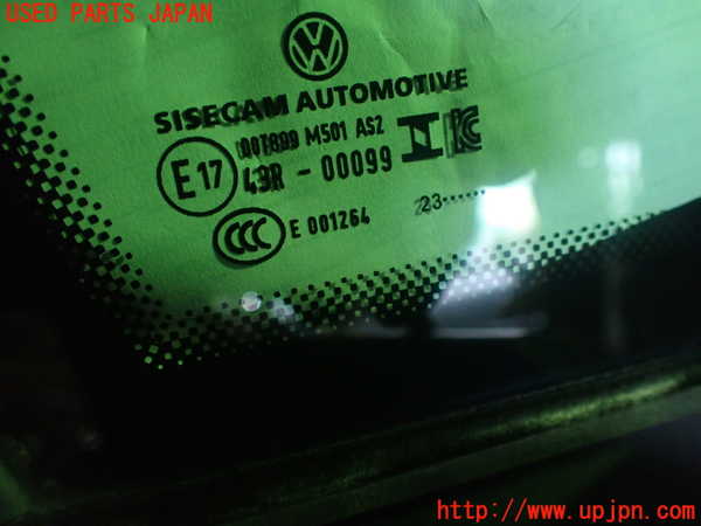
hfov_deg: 60.0
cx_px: 350
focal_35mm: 30
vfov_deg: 46.8
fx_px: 608
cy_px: 263
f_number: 2.3
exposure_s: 1/50
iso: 800
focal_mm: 5.4
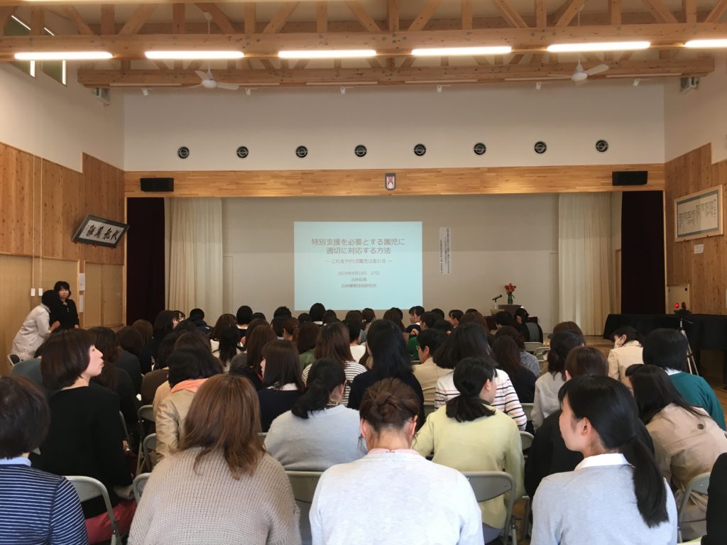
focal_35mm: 29
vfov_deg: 48.2
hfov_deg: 61.7
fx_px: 609
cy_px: 272
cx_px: 364
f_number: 2.2
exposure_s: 1/30
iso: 32
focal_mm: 4.15
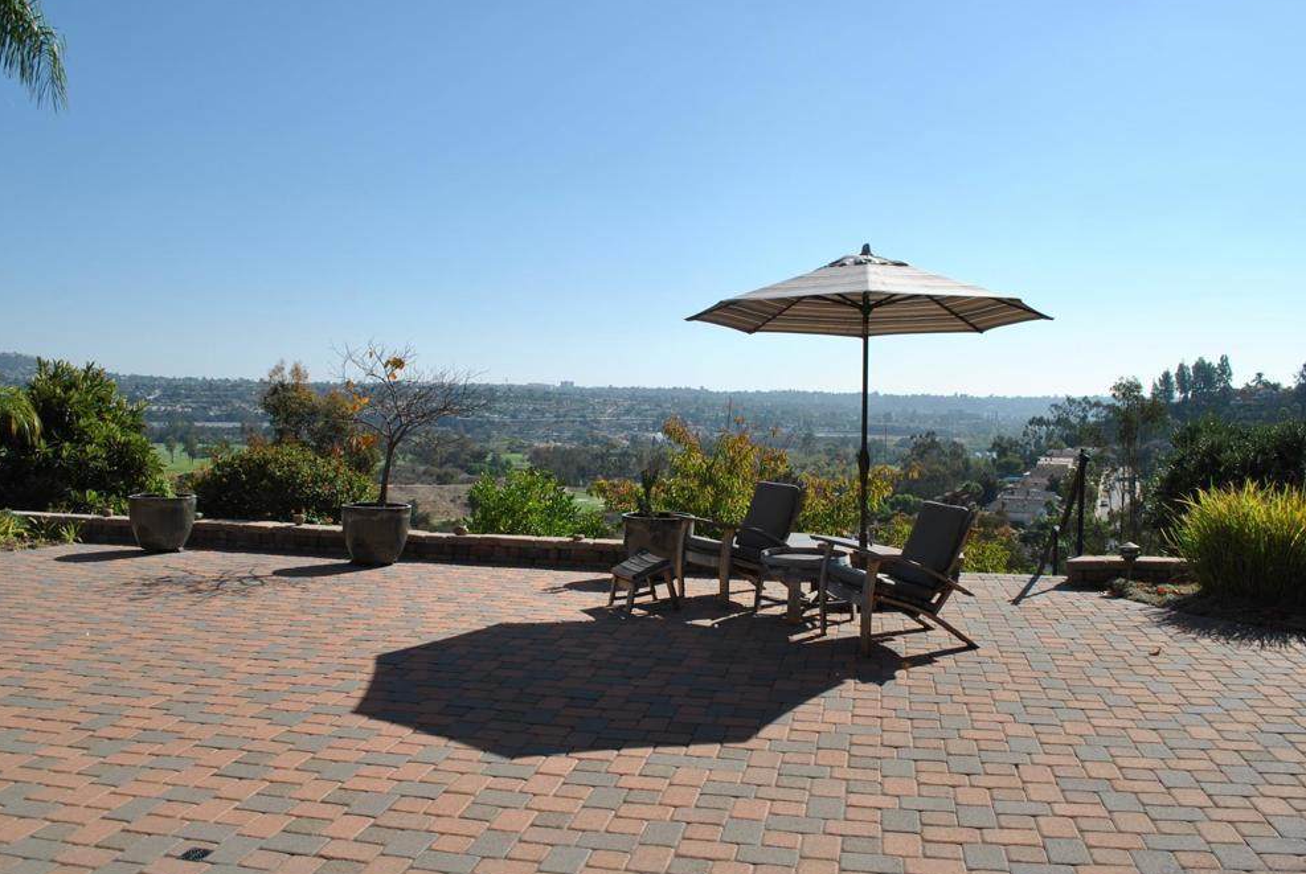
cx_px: 650
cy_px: 436
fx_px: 1017
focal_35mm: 28
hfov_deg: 65.4
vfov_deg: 46.5
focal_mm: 18
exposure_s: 1/320
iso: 100
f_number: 9
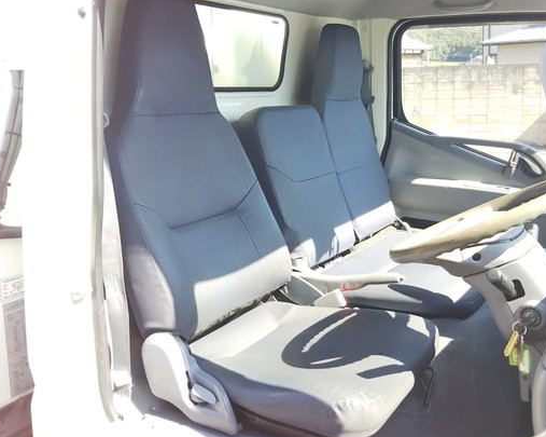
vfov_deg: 40.0
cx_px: 310
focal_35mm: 37
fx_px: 598
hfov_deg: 49.0
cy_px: 188
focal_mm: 4
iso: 25
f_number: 2.2
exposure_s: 1/120
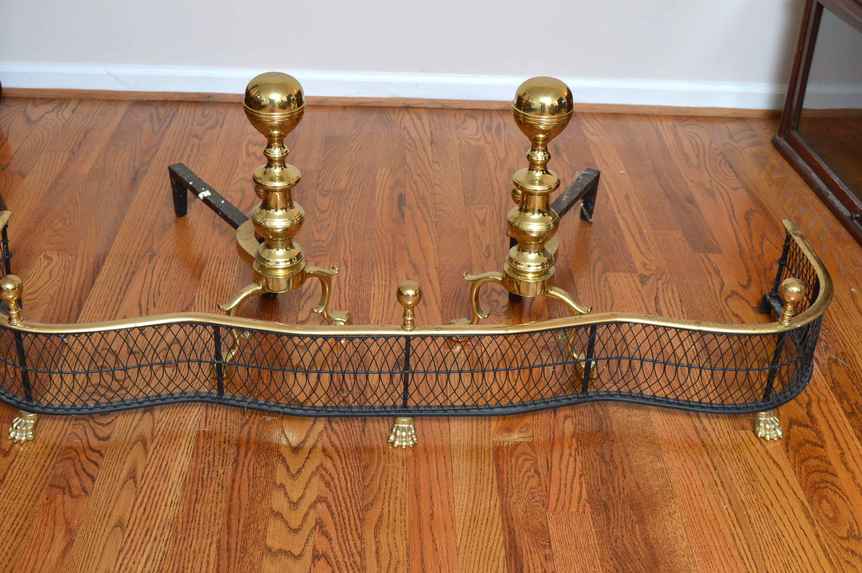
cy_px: 286
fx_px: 1112
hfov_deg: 42.4
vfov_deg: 28.9
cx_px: 431
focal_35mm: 46
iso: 200
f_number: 5.6
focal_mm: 31
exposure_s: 1/80
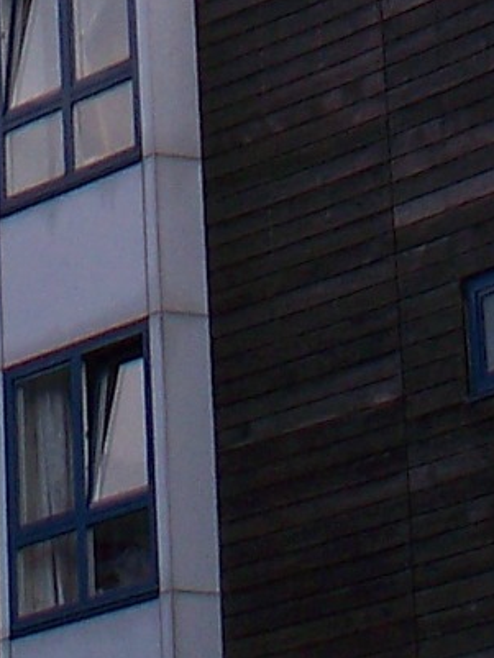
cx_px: 177
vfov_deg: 6.5
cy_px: -1180
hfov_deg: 5.3
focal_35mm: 281
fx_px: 5344
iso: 64
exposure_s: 1/320
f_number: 5
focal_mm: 7.54
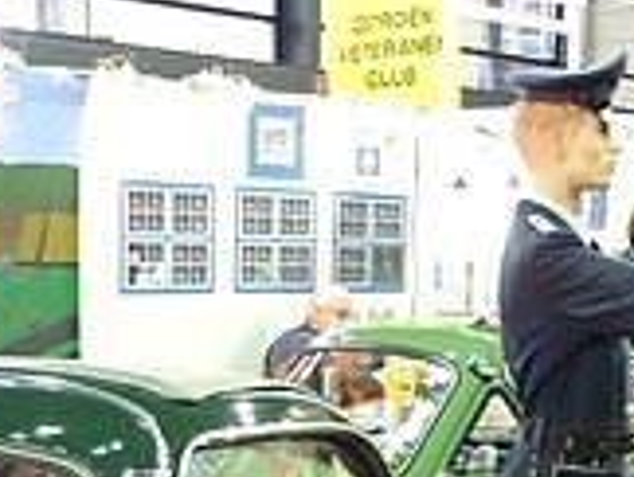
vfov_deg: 13.2
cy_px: 762
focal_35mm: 105
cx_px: 233
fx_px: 1926
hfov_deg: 18.7
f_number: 3.5
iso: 400
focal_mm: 5.3
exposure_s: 1/30
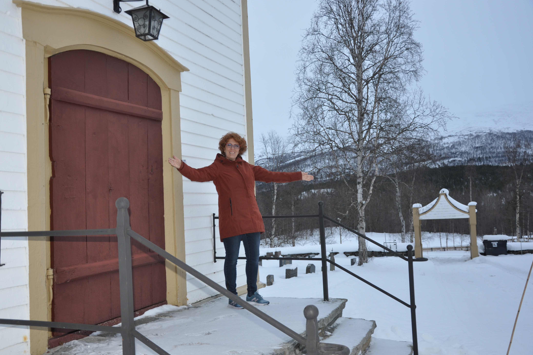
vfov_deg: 38.9
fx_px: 503
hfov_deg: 55.8
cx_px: 262
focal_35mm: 34
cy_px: 181
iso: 200
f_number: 3.8
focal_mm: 22
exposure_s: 1/80
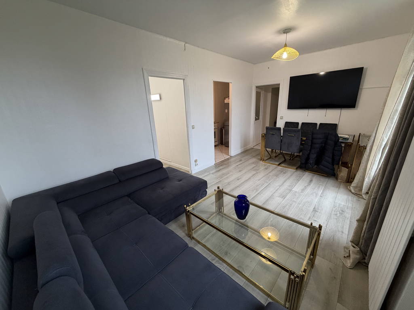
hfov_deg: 102.1
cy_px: 155
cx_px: 207
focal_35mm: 14
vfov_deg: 85.7
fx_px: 167
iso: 320
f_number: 2.2
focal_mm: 2.22
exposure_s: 1/75
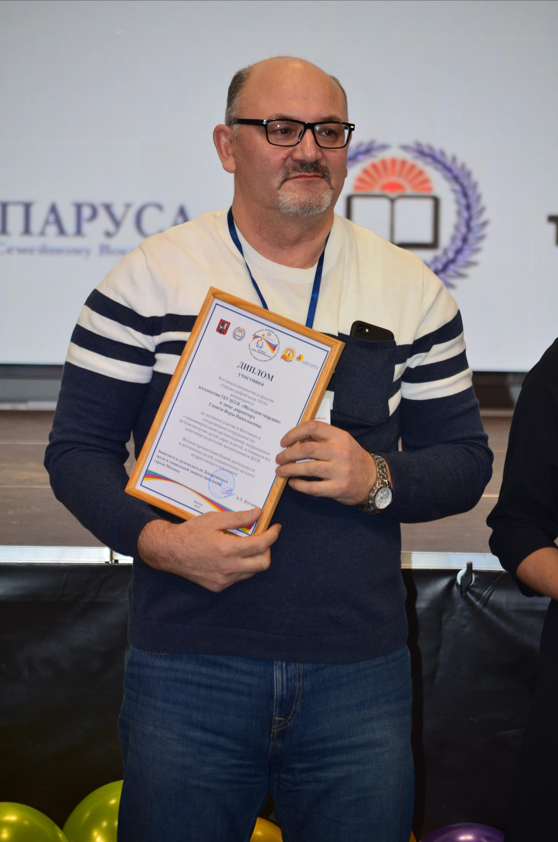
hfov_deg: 9.1
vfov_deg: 13.7
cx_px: 279
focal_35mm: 150
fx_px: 3503
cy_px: 421
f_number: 4.5
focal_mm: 100
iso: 800
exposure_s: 1/200
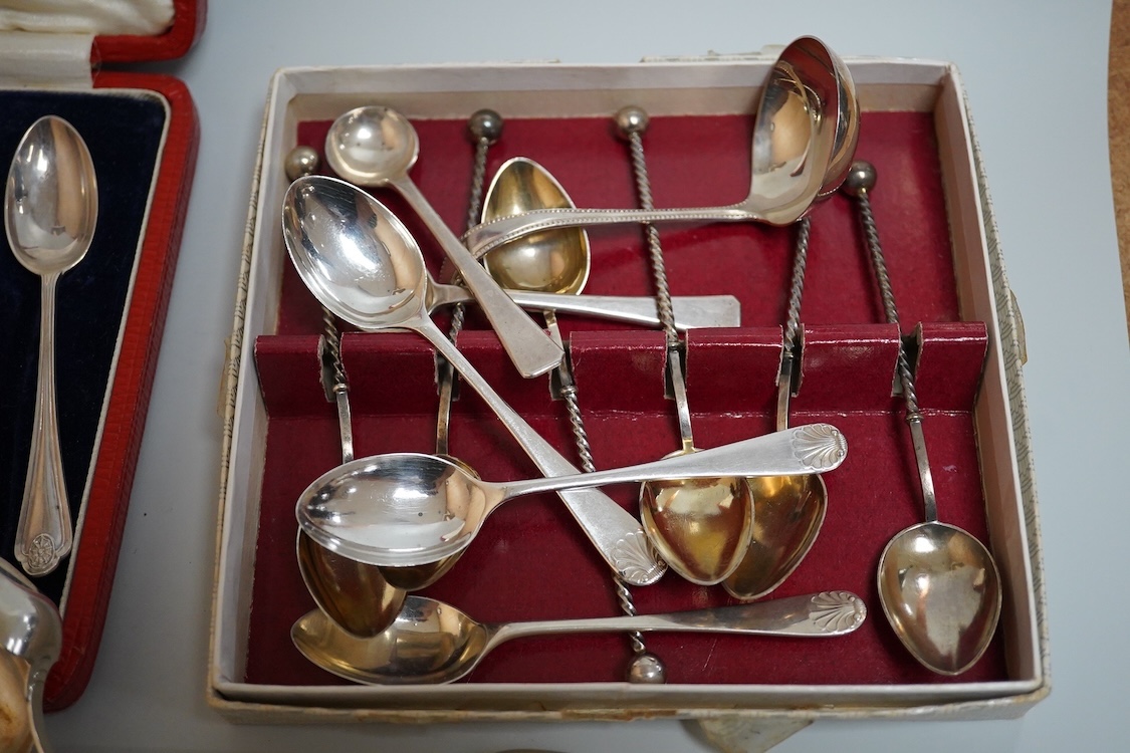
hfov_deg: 43.6
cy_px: 376
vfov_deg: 29.9
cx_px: 565
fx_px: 1412
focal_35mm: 45
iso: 2500
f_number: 5
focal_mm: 30
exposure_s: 1/400
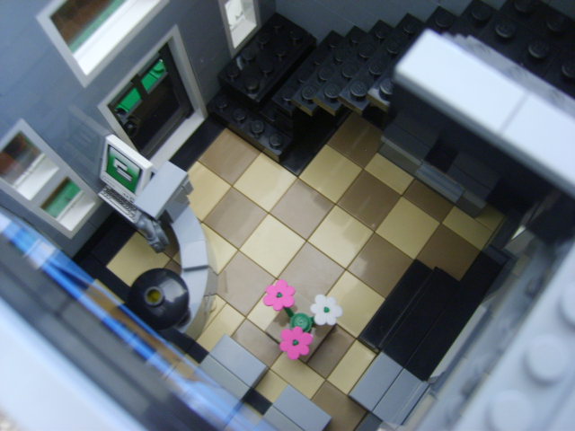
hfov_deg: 52.6
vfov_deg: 40.7
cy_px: 216
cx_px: 288
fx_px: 581
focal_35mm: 35
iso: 139
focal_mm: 5.8
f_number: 2.8
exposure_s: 1/6
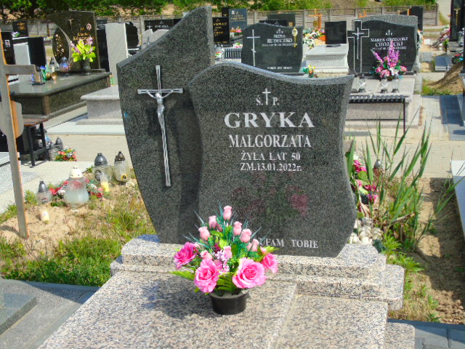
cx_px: 232
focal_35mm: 46
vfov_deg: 31.5
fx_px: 618
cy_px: 174
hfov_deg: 41.2
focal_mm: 8.2
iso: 80
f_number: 4.1
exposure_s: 1/640
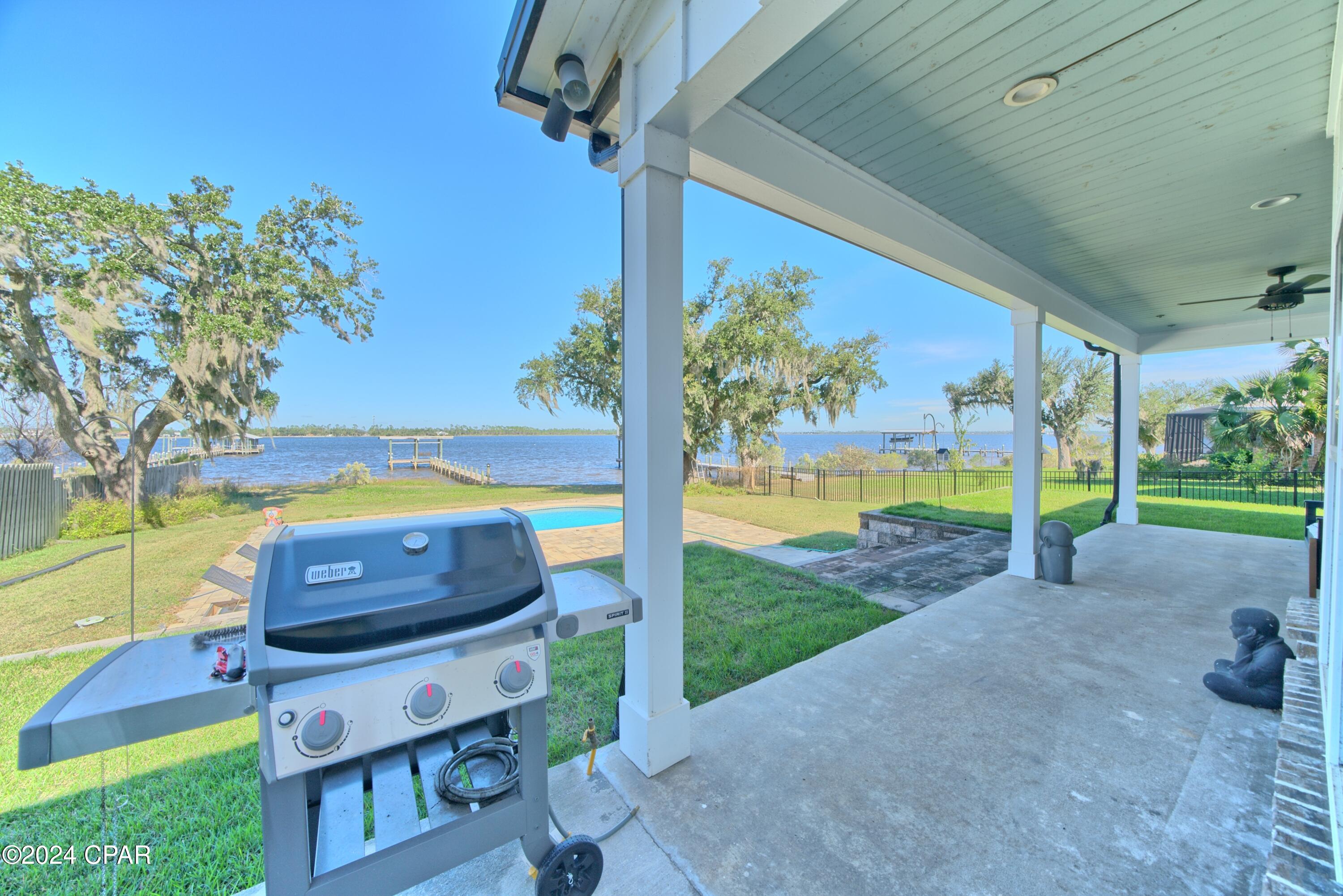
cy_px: 448
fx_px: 448
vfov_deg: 90.1
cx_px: 672
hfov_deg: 112.6
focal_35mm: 12
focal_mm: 12
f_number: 8
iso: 100
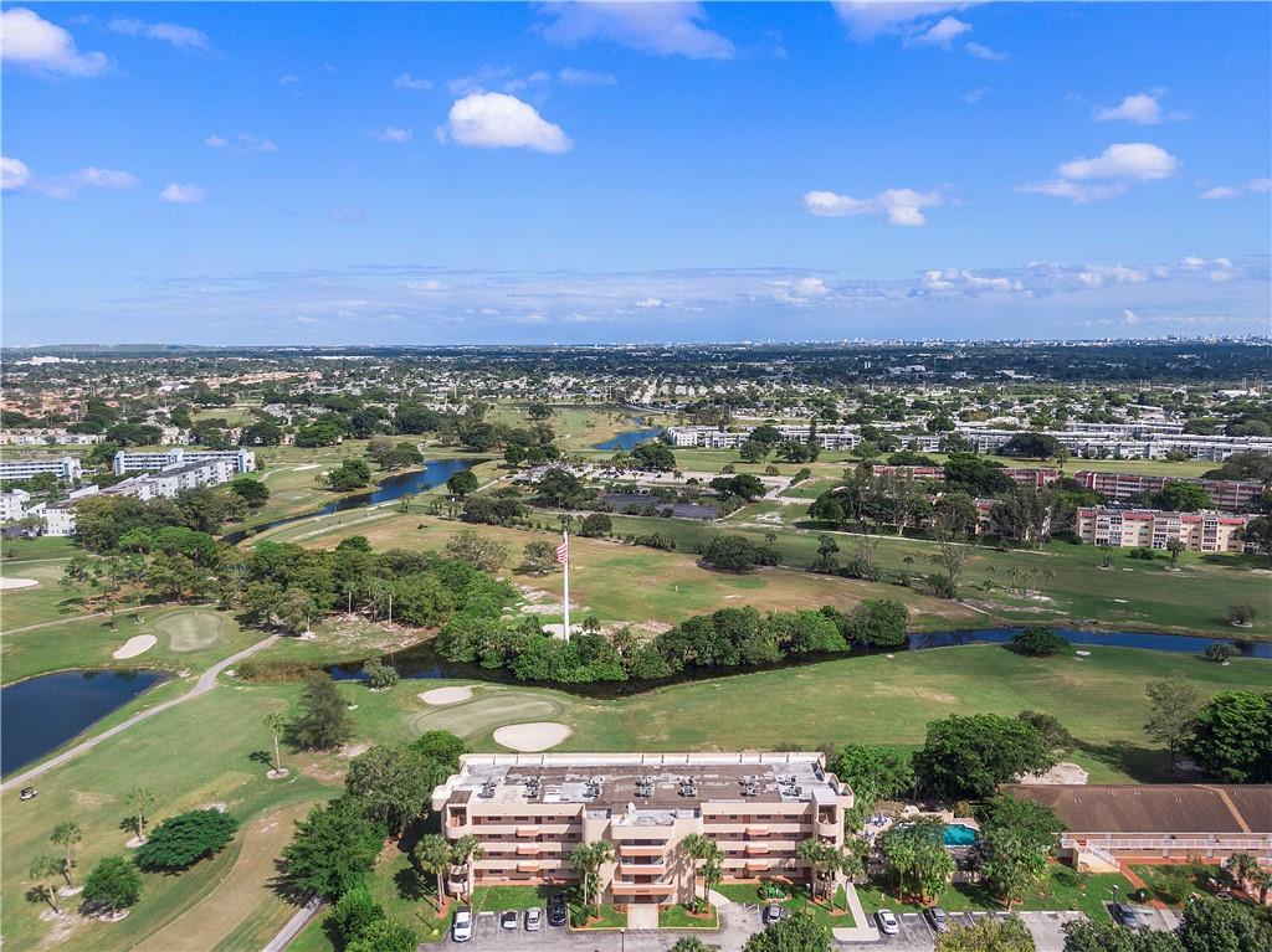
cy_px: 476
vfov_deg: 56.8
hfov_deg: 71.6
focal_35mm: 24
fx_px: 881
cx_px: 636
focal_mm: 4.39
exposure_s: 1/1600
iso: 100
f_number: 2.8
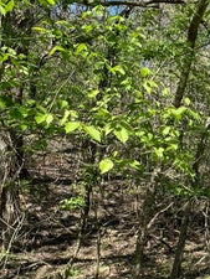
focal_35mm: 37
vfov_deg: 49.3
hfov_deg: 31.9
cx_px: 255
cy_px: 185
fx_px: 299
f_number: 1.8
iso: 32
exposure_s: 1/341
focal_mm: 1.57
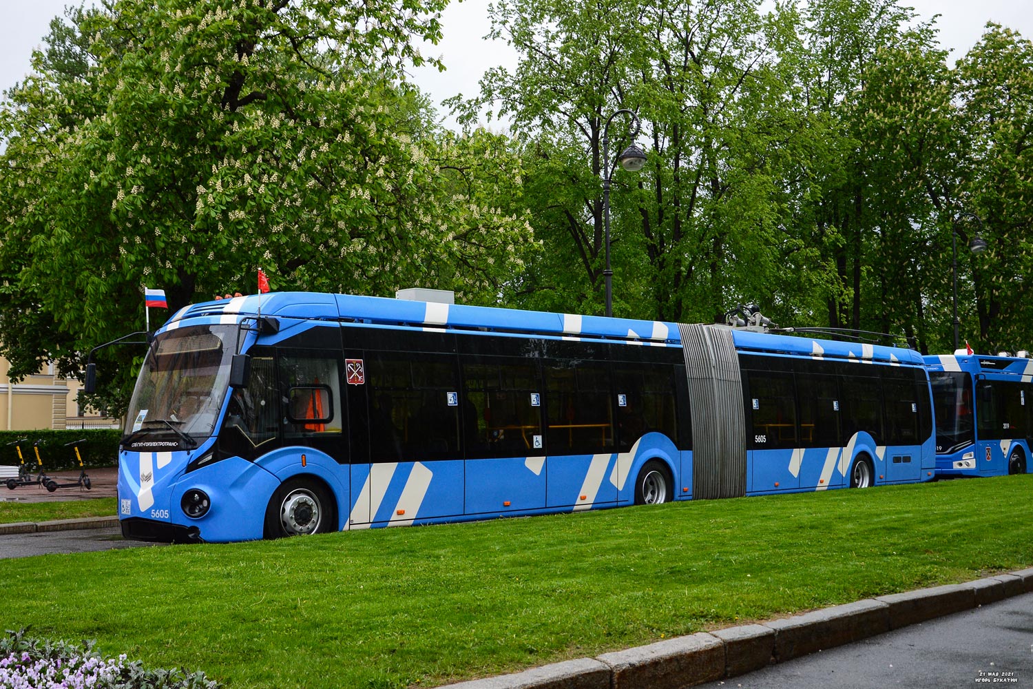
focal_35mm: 39
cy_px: 344
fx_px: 1119
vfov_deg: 34.2
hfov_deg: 49.6
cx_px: 516
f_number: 5.6
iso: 400
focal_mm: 26
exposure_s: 1/320
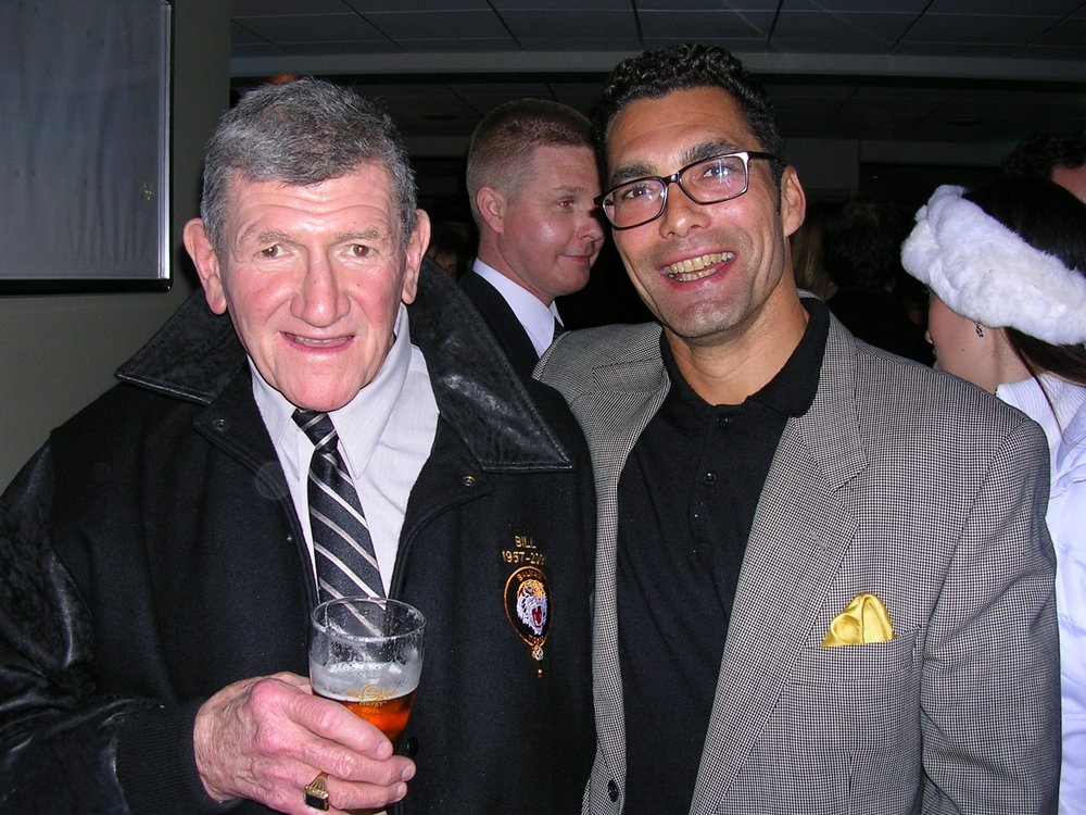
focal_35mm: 38
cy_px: 408
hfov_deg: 49.0
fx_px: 1192
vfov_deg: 37.7
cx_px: 543
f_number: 2.8
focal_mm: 5.8
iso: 50
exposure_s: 1/60.1
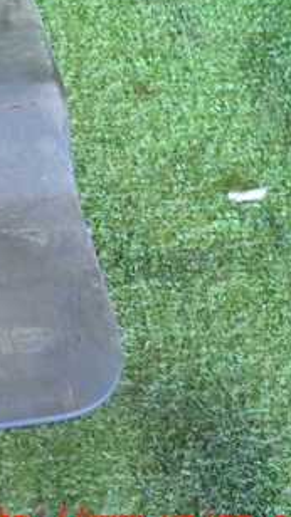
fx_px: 728
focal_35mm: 53
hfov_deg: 19.2
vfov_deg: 38.7
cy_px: 168
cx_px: -168
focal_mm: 4.5
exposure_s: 1/30
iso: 250
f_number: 2
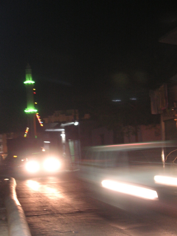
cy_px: 118
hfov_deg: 14.1
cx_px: 88
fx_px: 716
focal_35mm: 105
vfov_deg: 18.7
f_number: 5
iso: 100
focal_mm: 17.1
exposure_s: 1/1.6
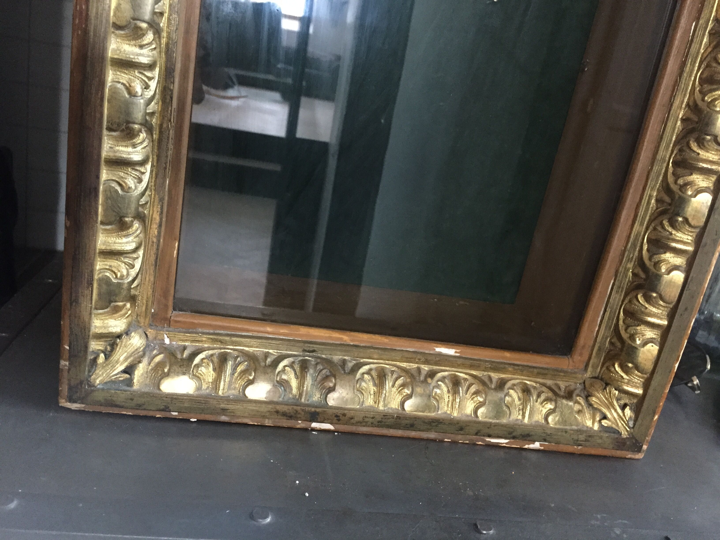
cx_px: 360
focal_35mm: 29
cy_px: 270
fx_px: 603
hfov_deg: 61.7
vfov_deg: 48.2
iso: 500
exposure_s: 1/17
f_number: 2.2
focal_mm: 4.15
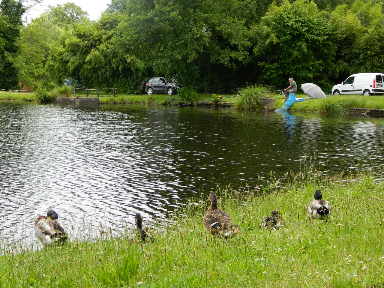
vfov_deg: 21.0
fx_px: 777
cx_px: 192
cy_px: 144
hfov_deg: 27.8
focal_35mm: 70
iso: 80
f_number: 4
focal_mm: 12.6
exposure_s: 1/160
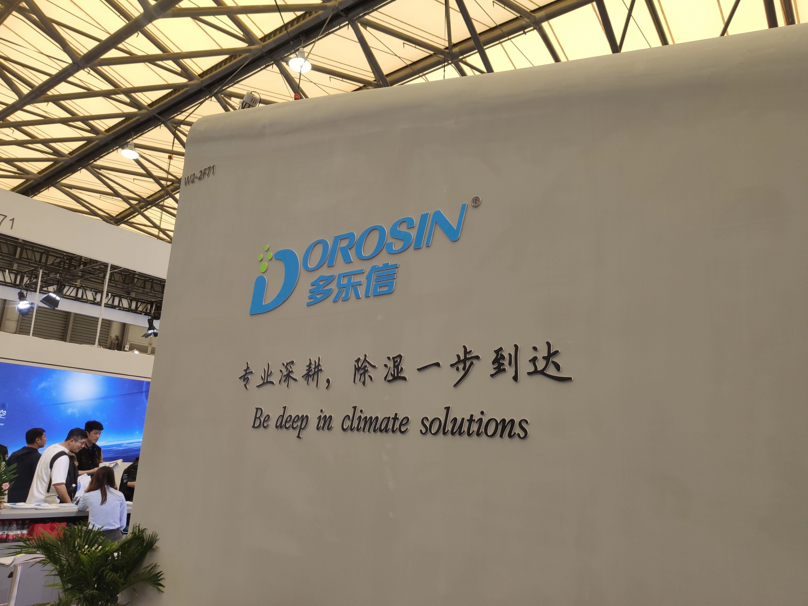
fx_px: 607
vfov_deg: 53.1
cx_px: 404
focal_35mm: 26
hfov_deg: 67.3
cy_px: 303
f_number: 1.75
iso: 119
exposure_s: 1/100
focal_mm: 4.75
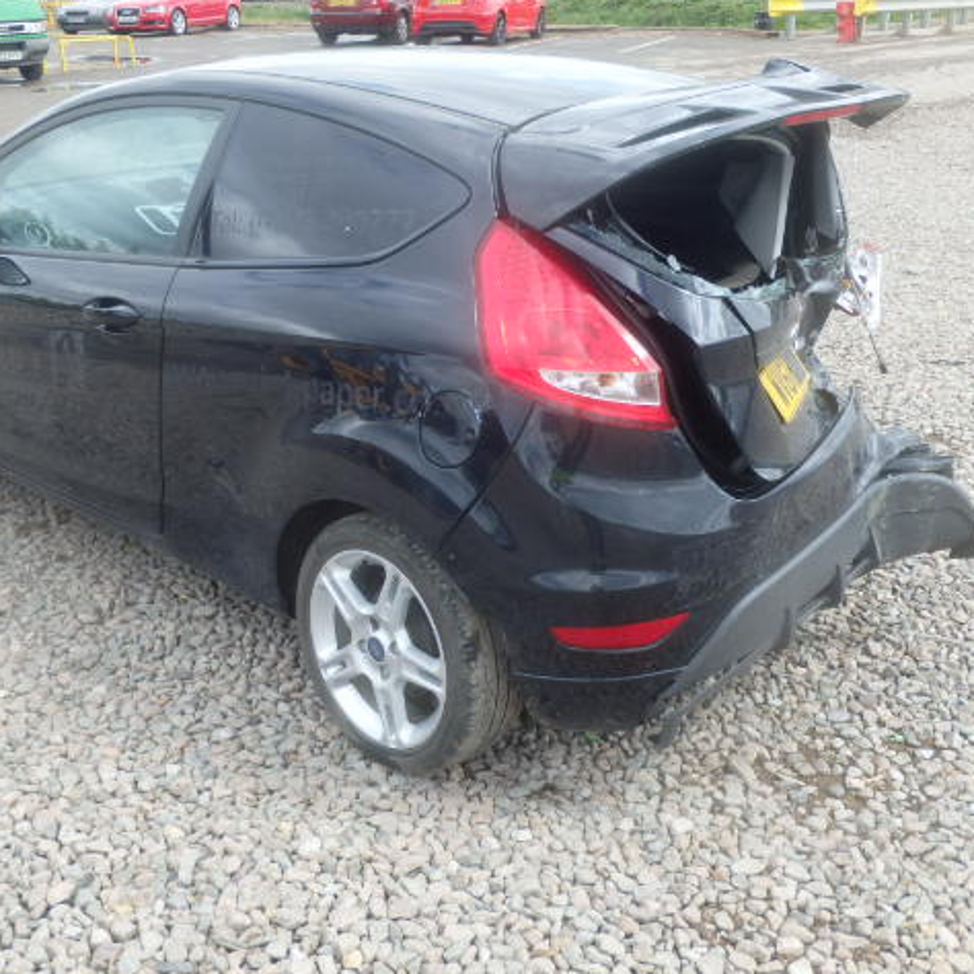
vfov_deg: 39.2
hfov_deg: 39.1
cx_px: 409
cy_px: 485
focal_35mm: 43
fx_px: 1369
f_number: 4.5
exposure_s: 1/200
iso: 125
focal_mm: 6.4
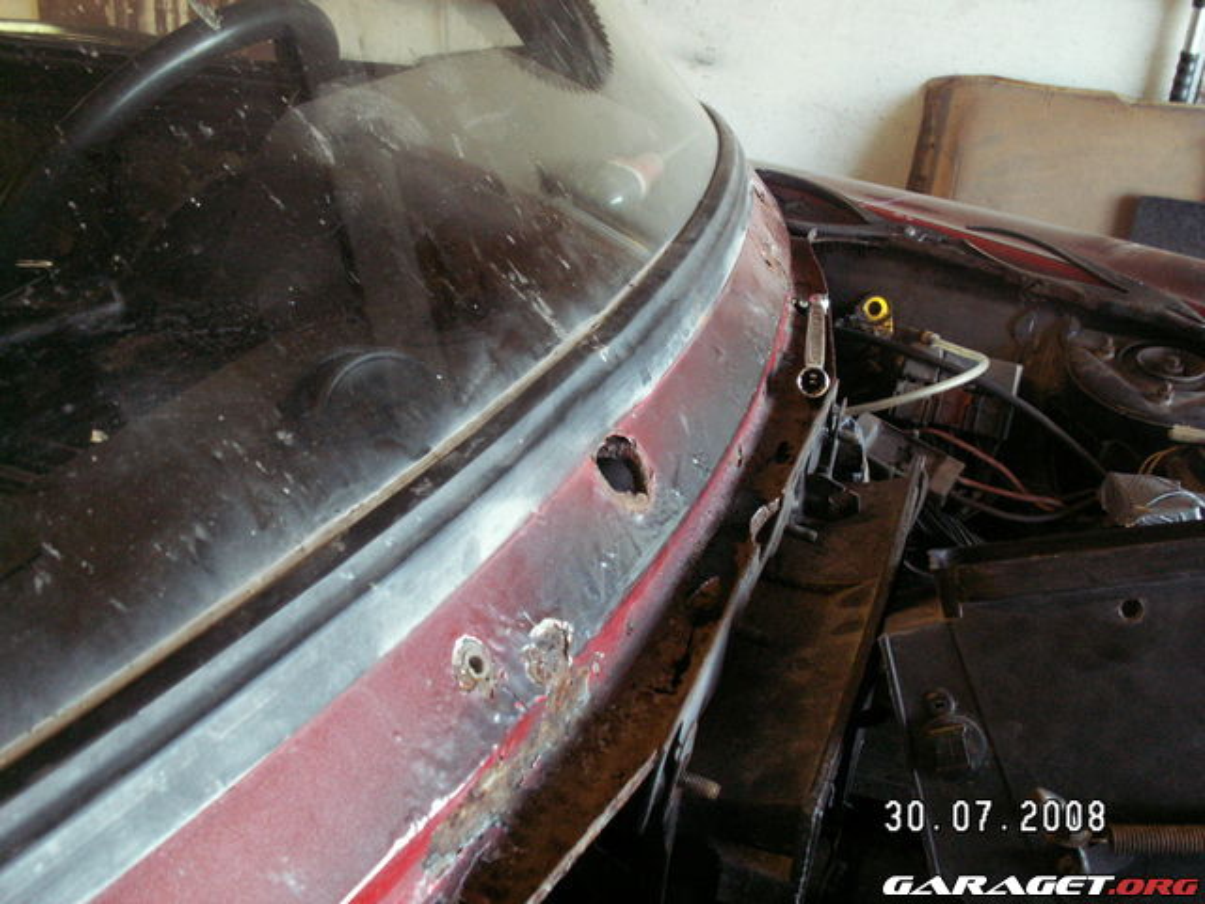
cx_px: 602
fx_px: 1218
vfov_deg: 40.7
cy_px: 452
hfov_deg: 52.6
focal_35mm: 35
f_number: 2.8
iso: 160
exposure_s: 1/15
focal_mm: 5.86
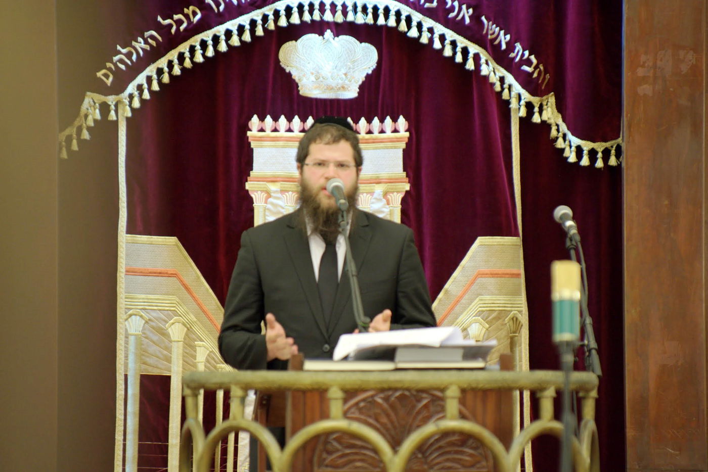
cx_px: 354
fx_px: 3973
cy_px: 236
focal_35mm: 202
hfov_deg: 10.2
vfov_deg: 6.8
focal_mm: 135
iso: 800
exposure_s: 1/40
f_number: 2.8
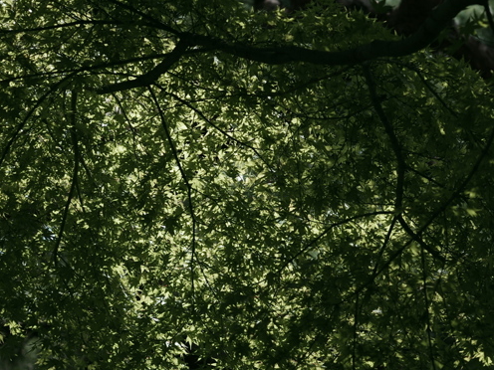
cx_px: 247
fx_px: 2968
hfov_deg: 9.5
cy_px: 190
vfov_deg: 7.1
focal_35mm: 208
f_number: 4
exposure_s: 1/250
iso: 100
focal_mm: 70
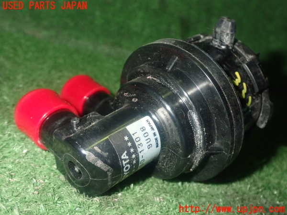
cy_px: 108
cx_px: 144
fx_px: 365
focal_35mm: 44
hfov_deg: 42.9
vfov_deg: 32.9
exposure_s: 1/40
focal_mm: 7.84
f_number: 9
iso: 640
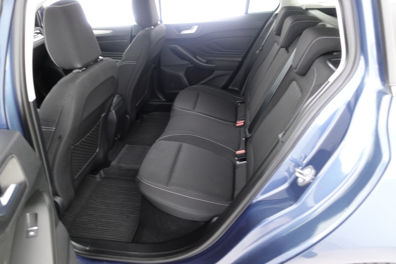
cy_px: 132
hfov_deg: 73.7
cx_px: 198
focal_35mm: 24
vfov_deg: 53.1
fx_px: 264
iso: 800
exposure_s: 1/8
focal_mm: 9.4
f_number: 1.8
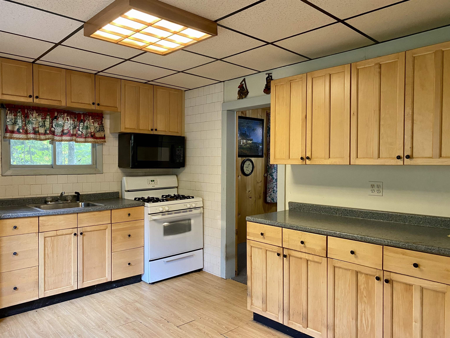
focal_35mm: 26
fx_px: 338
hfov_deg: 67.3
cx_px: 225
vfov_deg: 53.1
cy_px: 169
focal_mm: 4.25
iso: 320
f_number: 1.8
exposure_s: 1/60
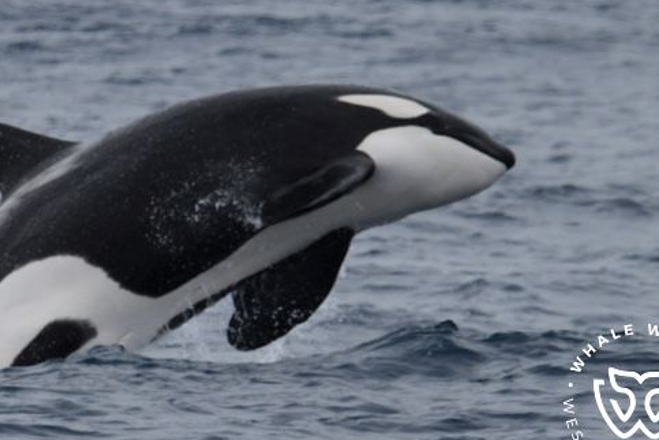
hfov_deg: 3.0
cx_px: 176
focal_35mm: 695
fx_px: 12721
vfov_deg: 2.0
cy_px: 121
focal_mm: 420
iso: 800
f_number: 6
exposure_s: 1/8000
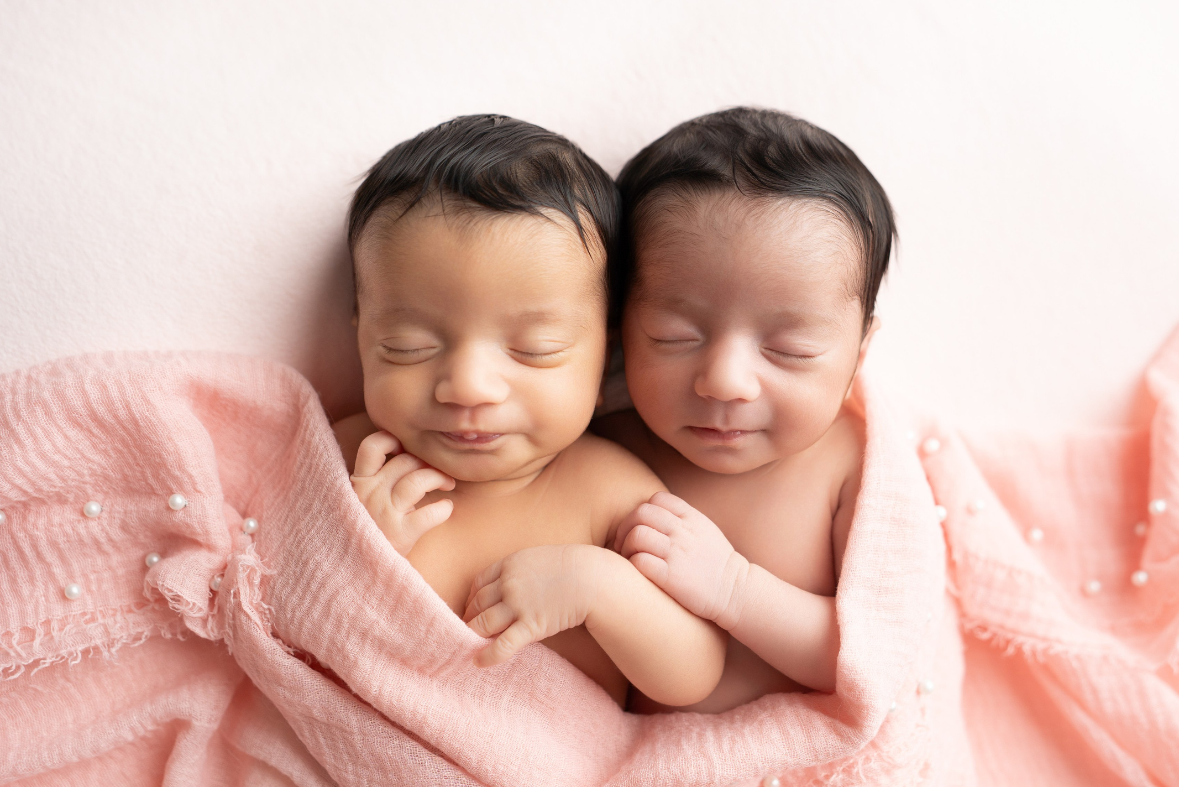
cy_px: 420
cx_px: 637
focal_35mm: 42
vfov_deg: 31.9
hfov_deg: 46.3
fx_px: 1376
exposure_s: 1/200
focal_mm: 35
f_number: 2.5
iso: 100
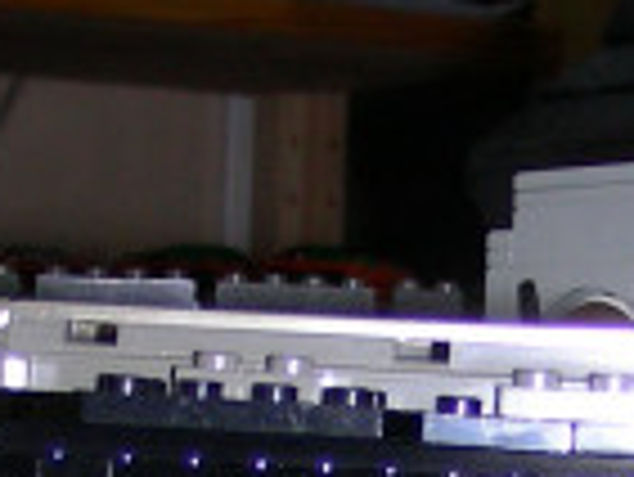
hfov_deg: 9.1
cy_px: 909
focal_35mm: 216
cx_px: 656
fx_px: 3959
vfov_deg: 6.7
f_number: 3.5
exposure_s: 1/60.1
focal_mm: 6.3
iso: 50
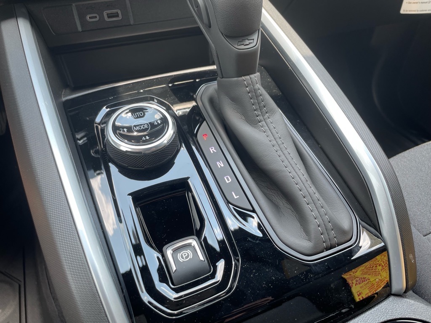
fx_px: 324
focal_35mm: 26
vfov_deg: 53.1
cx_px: 216
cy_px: 162
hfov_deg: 67.3
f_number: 1.6
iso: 32
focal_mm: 4.2
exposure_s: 1/121
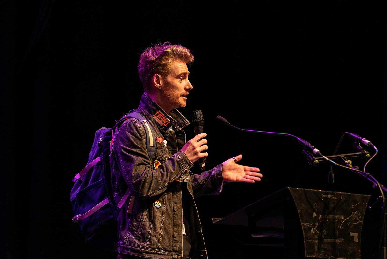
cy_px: 130
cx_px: 194
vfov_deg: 4.6
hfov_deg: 6.9
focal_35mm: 300
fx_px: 3227
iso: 3200
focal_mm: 300
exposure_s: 1/100
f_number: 5.6
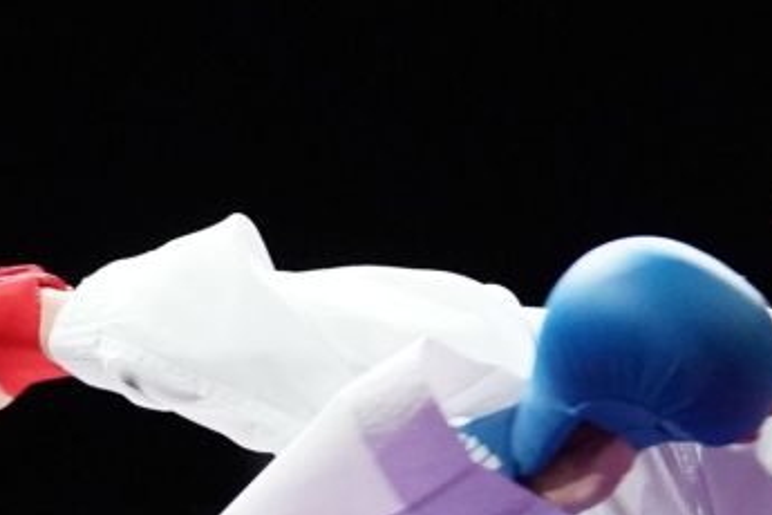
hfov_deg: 2.7
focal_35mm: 751
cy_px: 824
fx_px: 16104
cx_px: 1137
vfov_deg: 1.8
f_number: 2.8
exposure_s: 1/1000
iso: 6400
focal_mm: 144
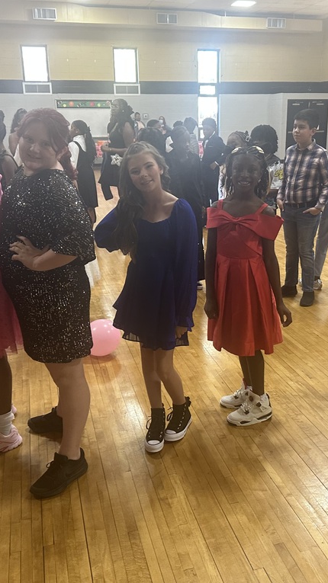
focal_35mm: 35
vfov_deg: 56.6
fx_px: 541
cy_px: 292
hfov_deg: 33.6
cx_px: 201
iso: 320
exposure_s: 1/60
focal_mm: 6.86
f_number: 1.78
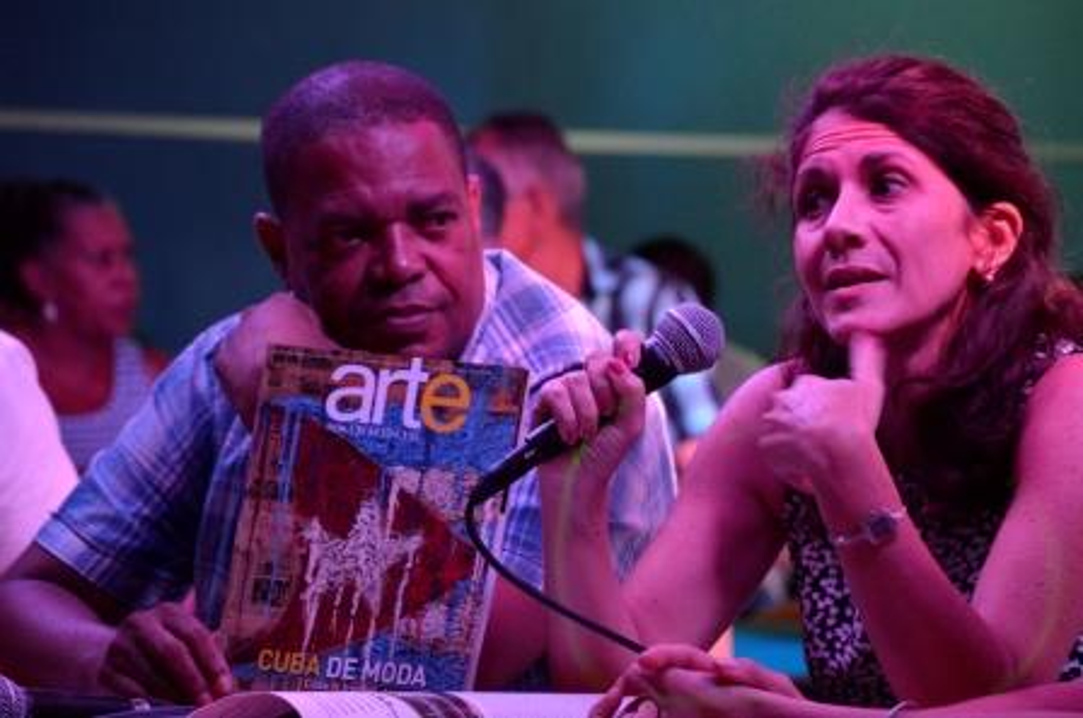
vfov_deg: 8.3
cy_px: 359
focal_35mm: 165
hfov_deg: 12.5
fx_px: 4955
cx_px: 542
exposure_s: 1/20
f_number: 7.1
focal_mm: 110
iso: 3200
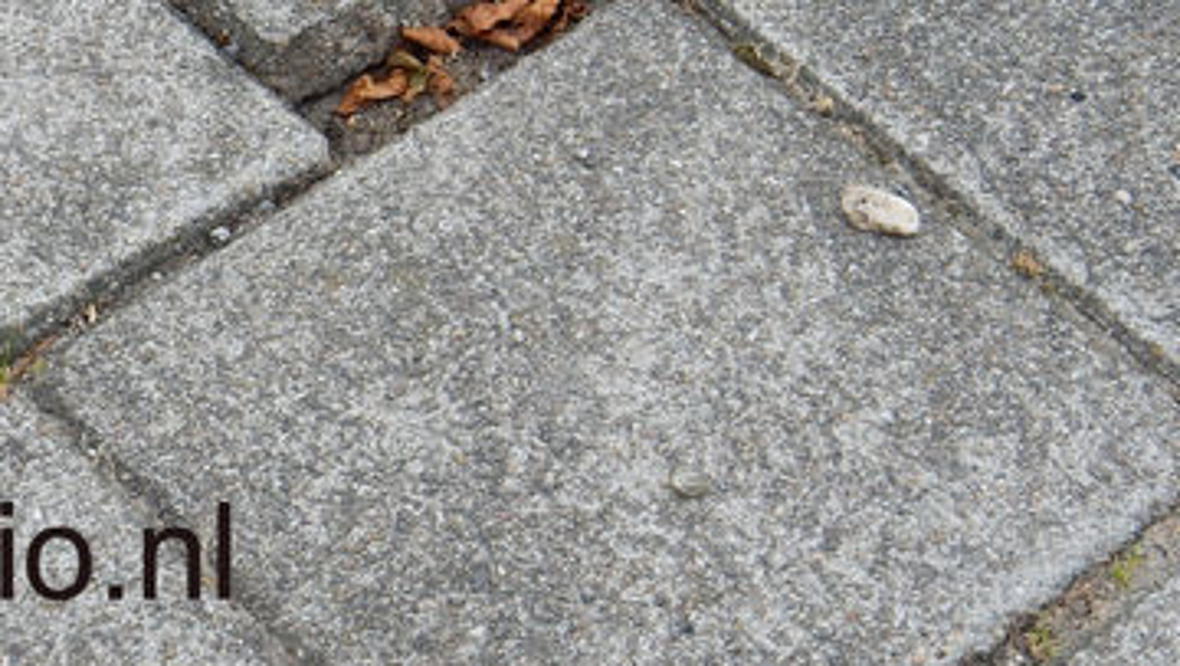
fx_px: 3694
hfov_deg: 18.0
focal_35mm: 118
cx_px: 279
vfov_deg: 10.2
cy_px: 39
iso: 125
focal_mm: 10.7
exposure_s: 1/100
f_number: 4.5
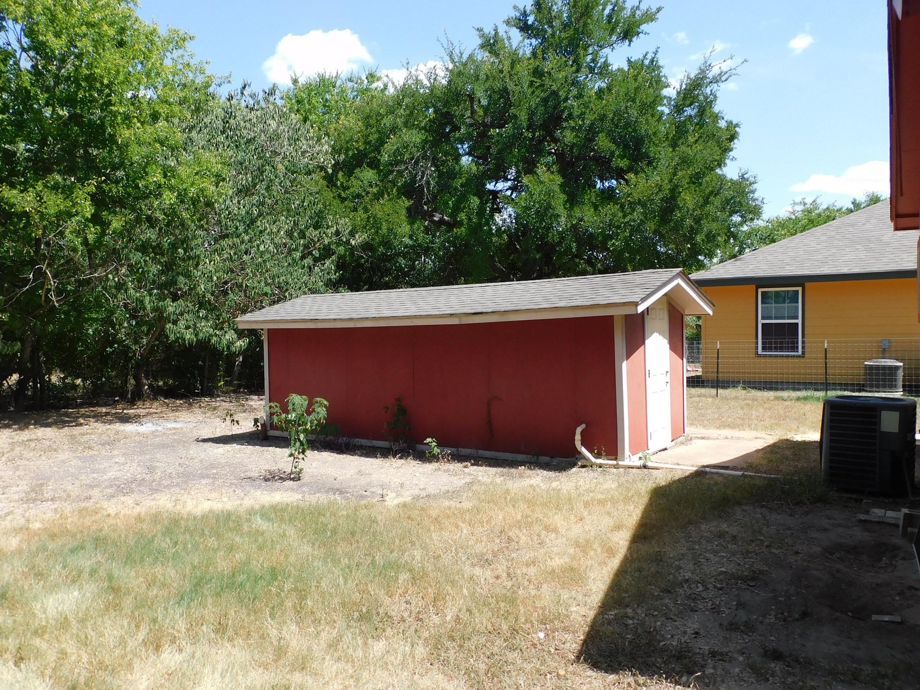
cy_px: 345
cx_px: 432
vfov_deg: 53.1
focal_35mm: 26
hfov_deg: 67.2
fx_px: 691
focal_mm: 4.3
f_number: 3.3
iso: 125
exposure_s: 1/800
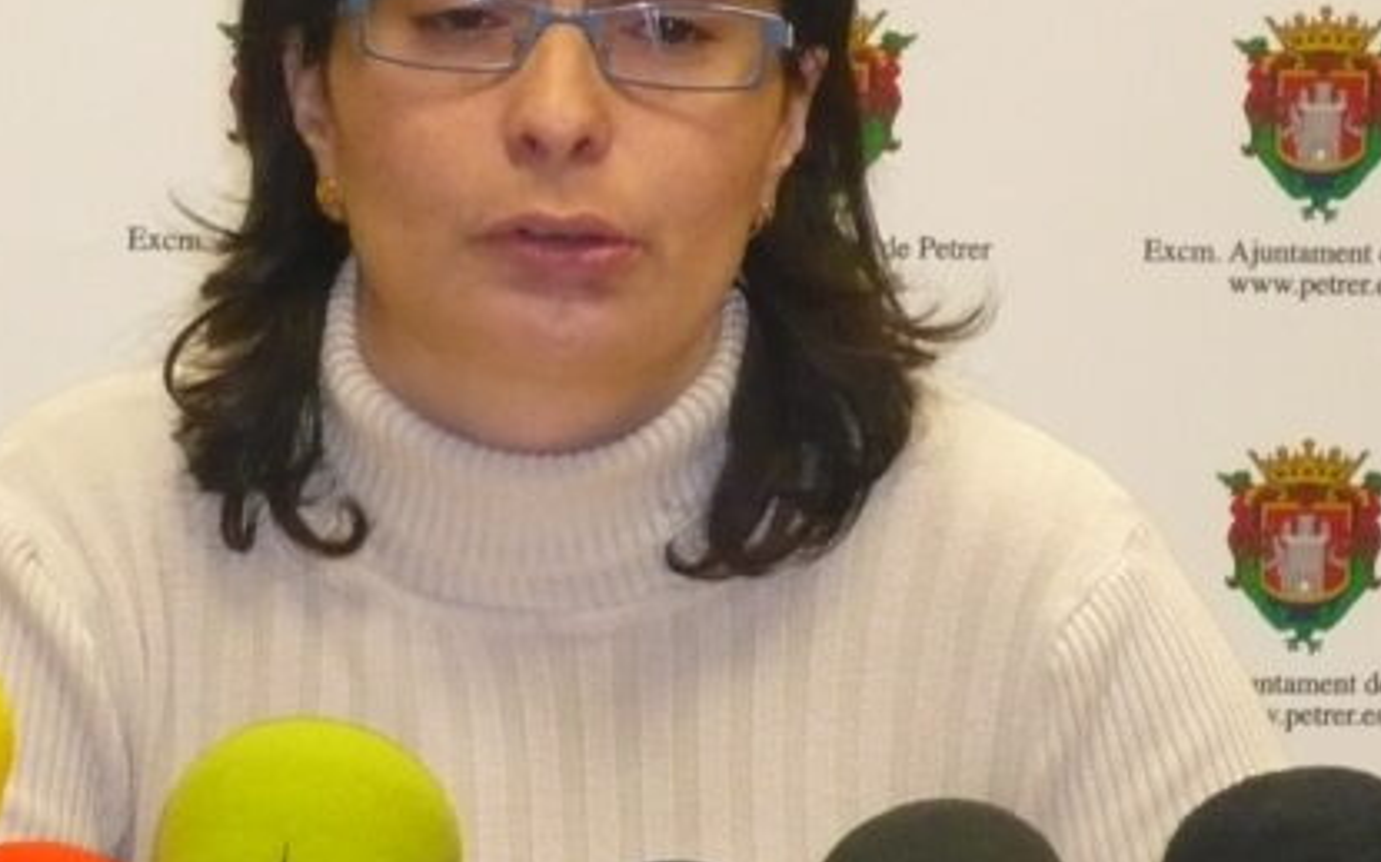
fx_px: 8954
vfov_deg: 5.5
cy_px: 496
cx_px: 616
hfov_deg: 8.8
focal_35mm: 238
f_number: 4.8
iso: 400
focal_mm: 16.1
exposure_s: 1/30
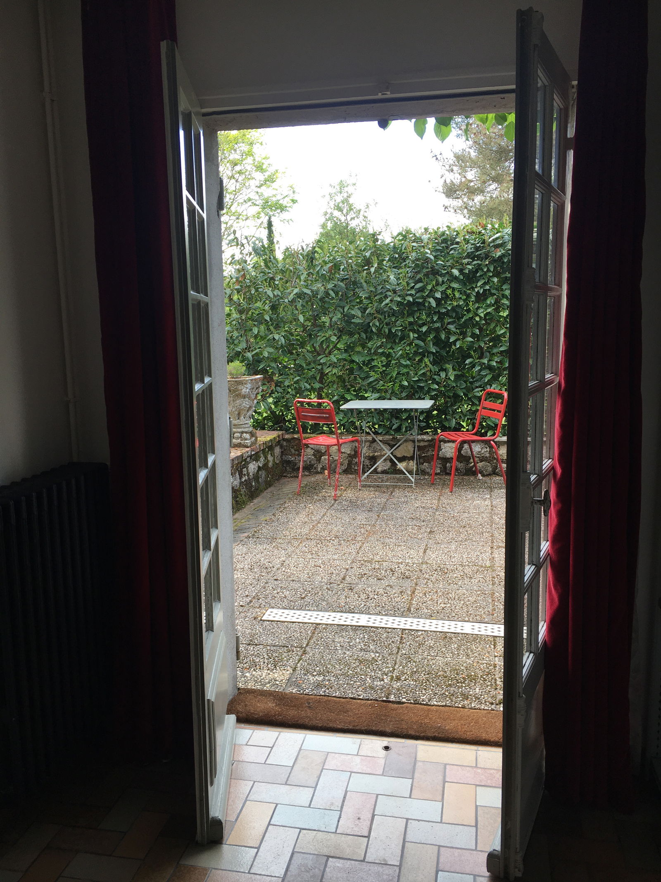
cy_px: 441
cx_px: 330
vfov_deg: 61.7
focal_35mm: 29
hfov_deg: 48.2
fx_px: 738
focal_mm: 4.15
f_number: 2.2
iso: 25
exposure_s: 1/118
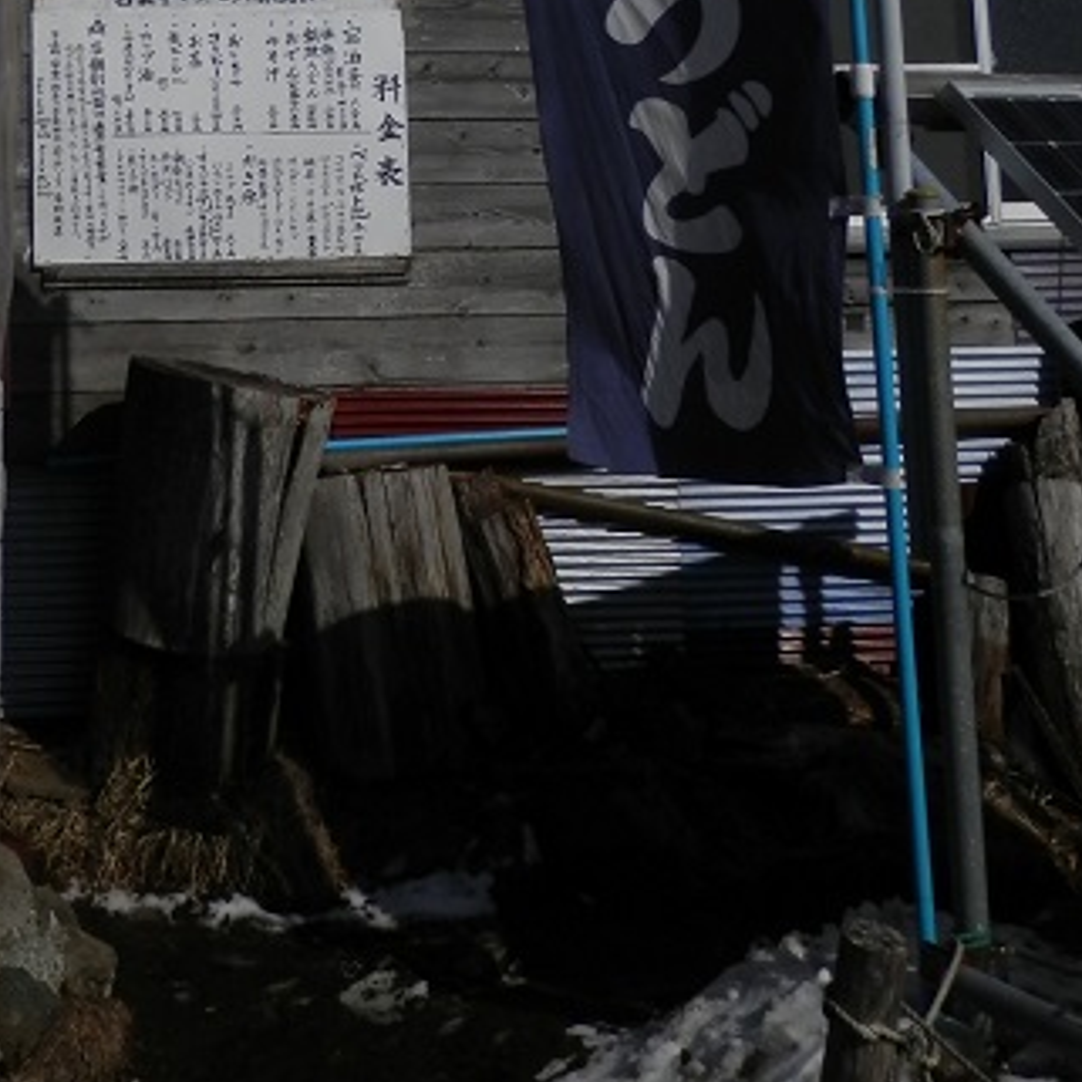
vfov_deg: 28.7
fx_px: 1945
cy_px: -51
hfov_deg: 30.5
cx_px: 246
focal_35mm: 55
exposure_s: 1/1000
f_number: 8.7
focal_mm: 4.5
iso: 80
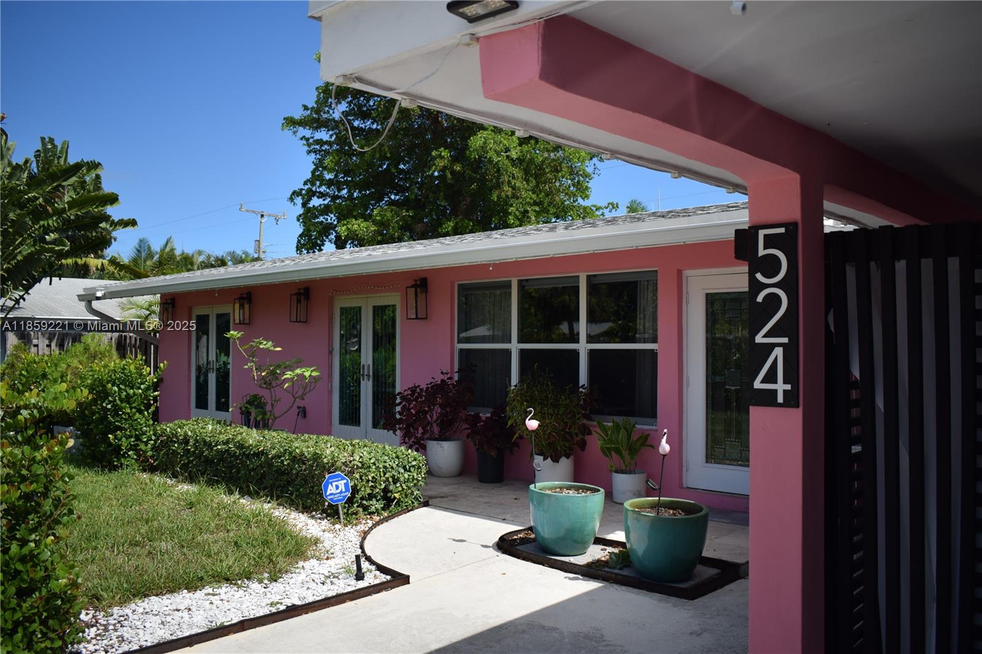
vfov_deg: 43.6
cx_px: 491
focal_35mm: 30
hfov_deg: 61.9
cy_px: 327
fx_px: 818
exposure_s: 1/1250
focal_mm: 20
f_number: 3.5
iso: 100
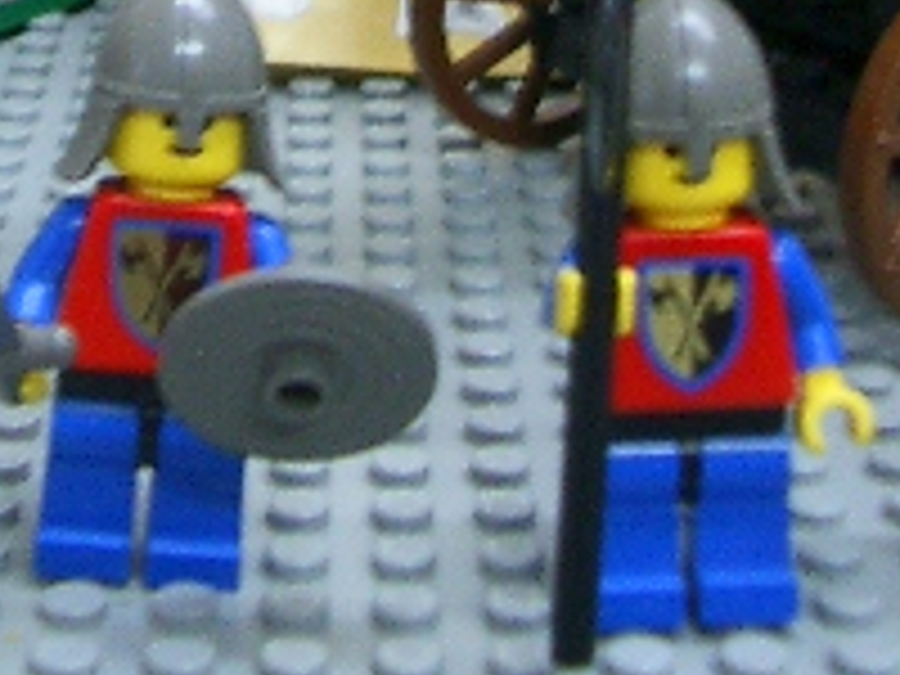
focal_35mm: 112
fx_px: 2912
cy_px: -392
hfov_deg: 17.3
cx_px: 86
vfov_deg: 12.5
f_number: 2.6
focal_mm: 5.8
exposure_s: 1/10
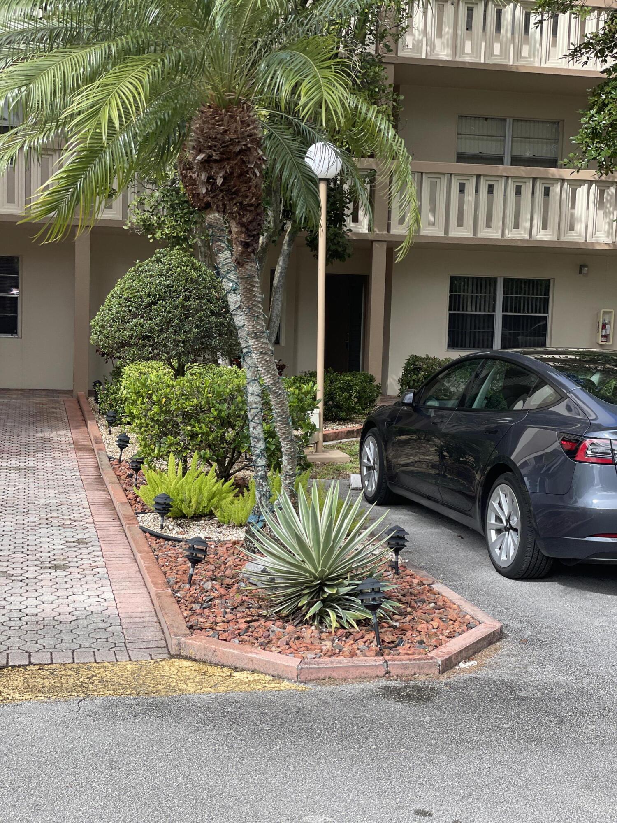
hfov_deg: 28.0
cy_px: 412
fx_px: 1236
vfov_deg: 36.8
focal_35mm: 52
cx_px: 308
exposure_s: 1/675
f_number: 2
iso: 32
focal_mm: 6
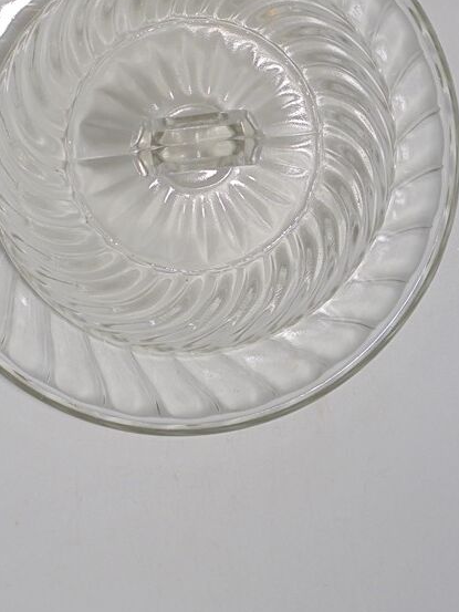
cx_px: 194
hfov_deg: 21.0
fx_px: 1237
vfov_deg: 27.5
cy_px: 176
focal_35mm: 70
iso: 100
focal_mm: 7.8
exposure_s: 1/30
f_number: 4.5
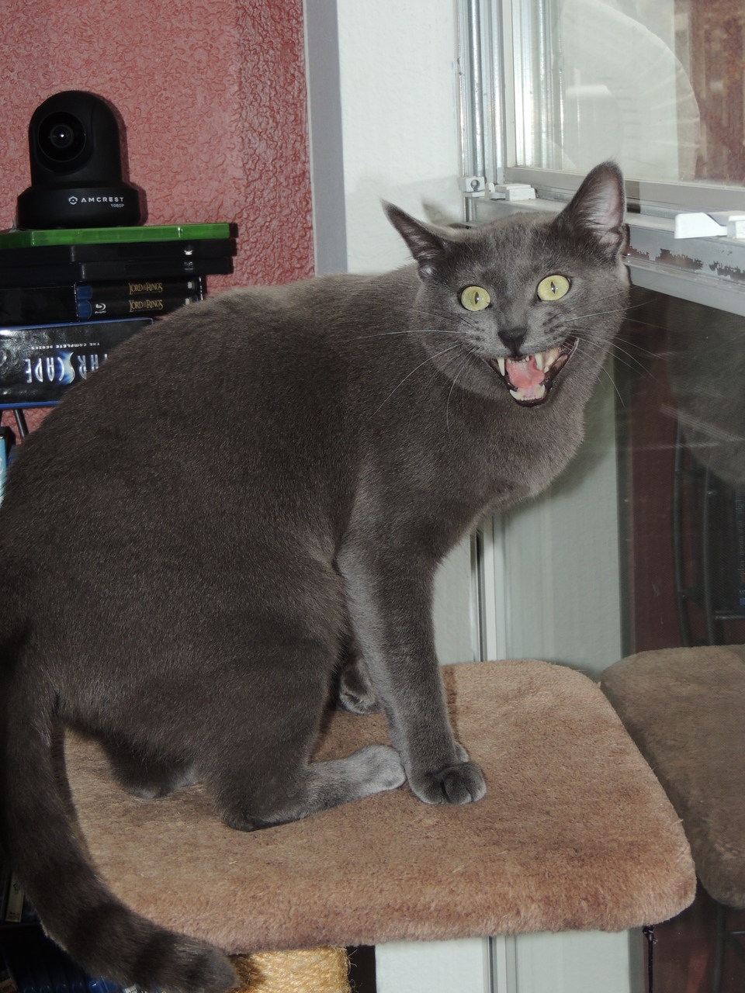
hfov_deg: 17.4
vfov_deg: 23.0
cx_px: 372
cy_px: 496
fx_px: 2439
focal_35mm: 85
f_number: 4
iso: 200
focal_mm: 15.1
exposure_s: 1/60
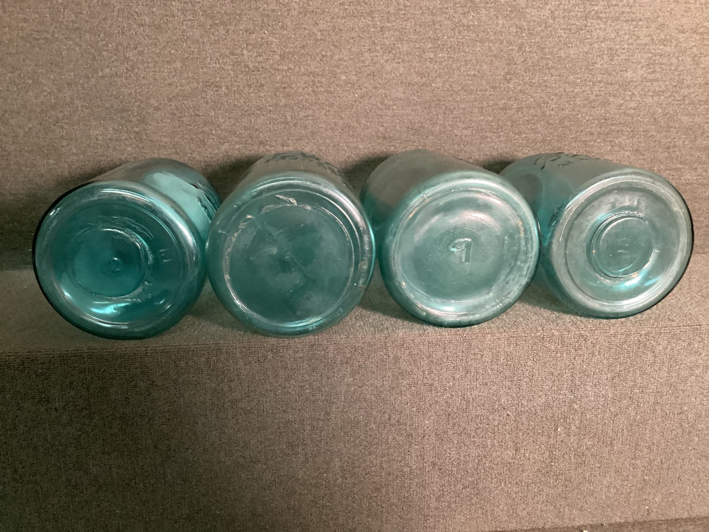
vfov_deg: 45.4
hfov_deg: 58.3
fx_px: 635
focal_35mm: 31
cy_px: 266
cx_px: 354
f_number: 2.4
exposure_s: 1/30
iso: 640
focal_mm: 3.3
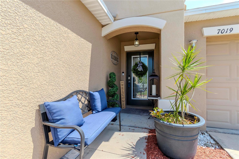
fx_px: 100
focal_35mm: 15
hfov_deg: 100.4
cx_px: 120
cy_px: 80
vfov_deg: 77.3
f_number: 7.1
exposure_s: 1/800
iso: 500
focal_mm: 10
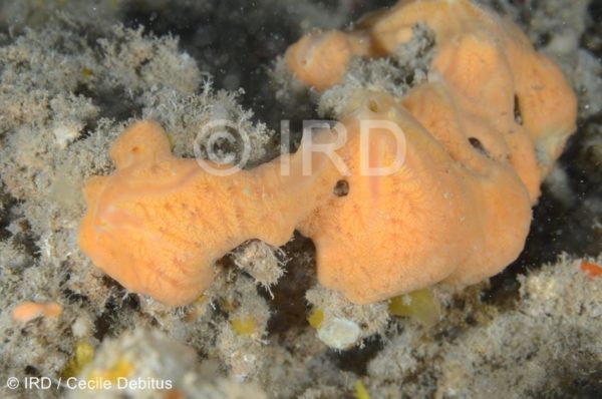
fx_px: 1503
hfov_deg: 22.7
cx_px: 301
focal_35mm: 90
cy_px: 200
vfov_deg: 15.1
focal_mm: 60
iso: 160
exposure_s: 1/200
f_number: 13
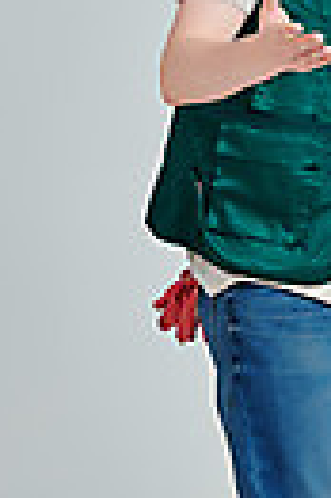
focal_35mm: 229
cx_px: 485
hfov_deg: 5.9
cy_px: 224
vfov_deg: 9.0
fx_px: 3166
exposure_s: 1/125
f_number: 14
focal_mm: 75
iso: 100
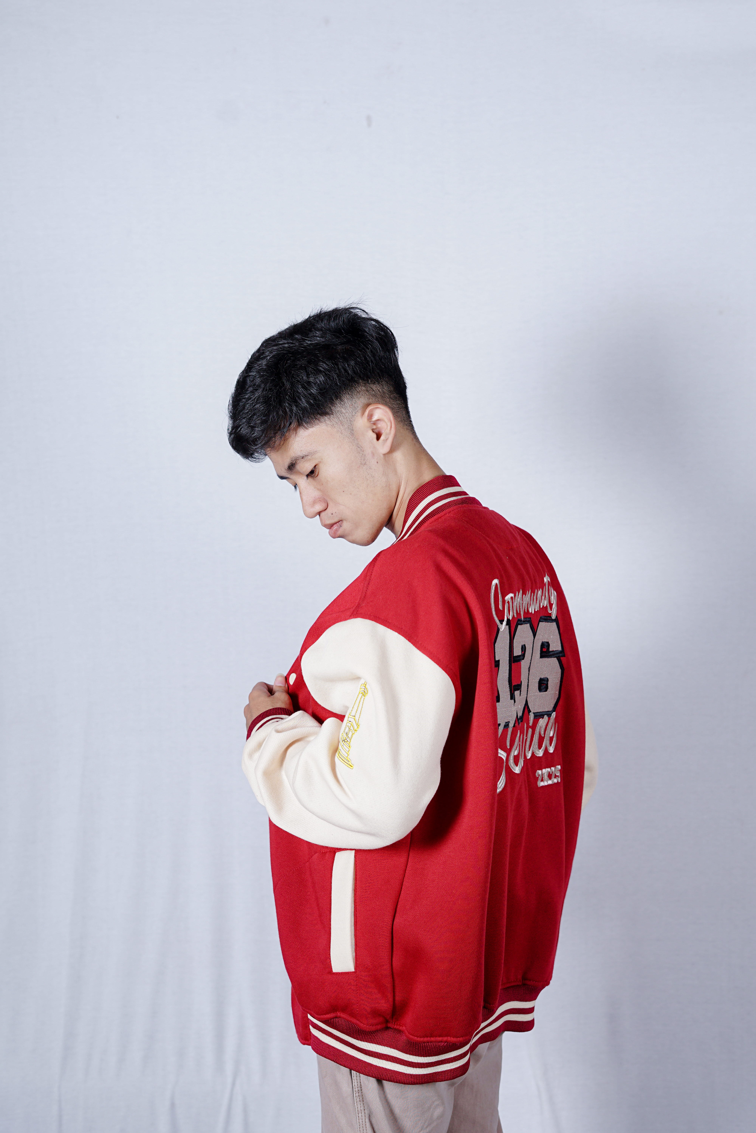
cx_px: 378
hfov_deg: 27.0
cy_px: 566
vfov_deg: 39.6
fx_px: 1575
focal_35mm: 50
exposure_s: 1/125
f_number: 4
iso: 200
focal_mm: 50
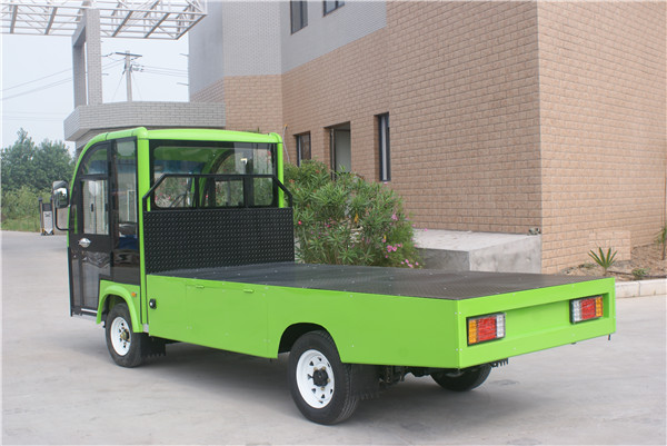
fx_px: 779
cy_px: 223
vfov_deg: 31.9
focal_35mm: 42
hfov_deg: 46.4
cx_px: 334
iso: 100
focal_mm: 28
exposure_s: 1/80
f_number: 10
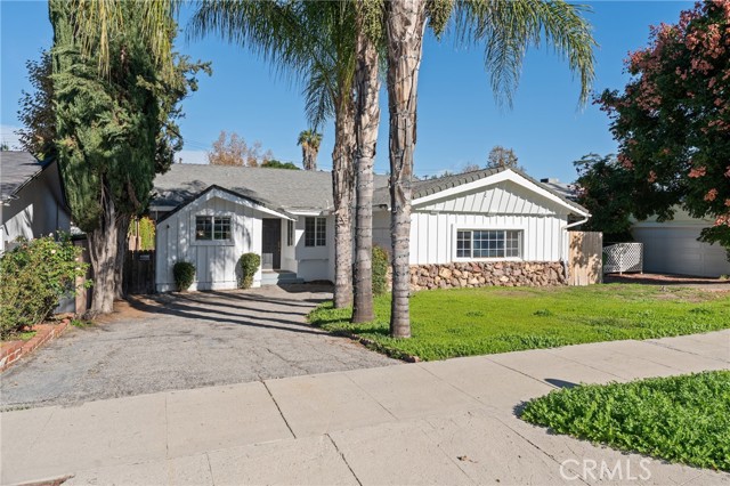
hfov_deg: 73.8
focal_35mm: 24
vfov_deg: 53.1
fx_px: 486
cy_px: 243
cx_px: 365
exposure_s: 1/500
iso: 125
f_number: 8
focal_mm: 24
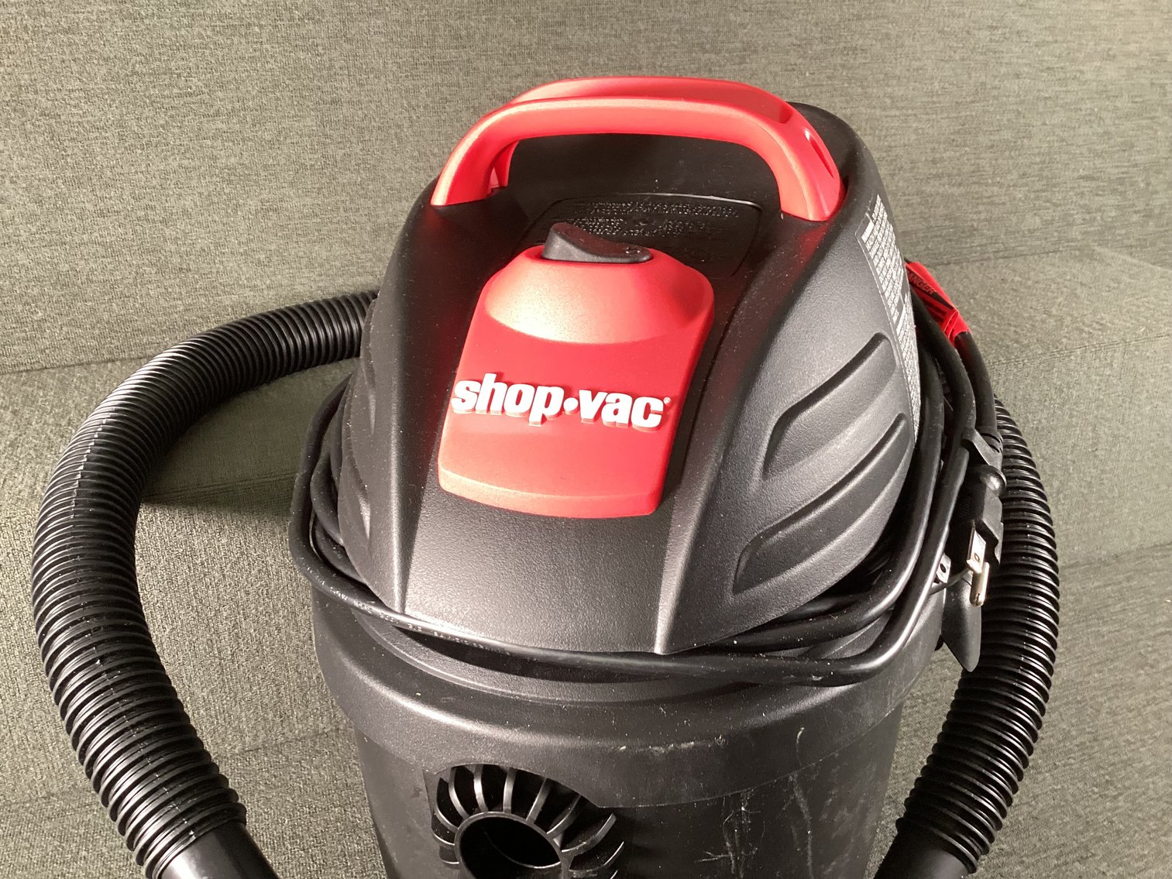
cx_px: 586
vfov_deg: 45.4
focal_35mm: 31
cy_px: 440
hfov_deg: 58.3
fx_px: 1050
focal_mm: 3.3
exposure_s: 1/60
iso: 200
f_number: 2.4
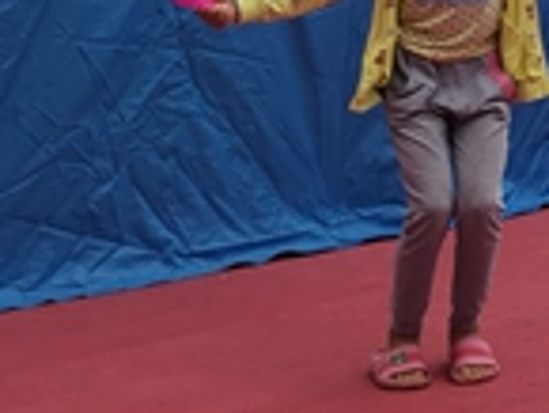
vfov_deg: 12.0
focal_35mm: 115
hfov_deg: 14.5
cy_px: -311
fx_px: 1825
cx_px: 1068
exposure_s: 1/1029
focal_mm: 4.75
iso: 50
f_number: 1.8
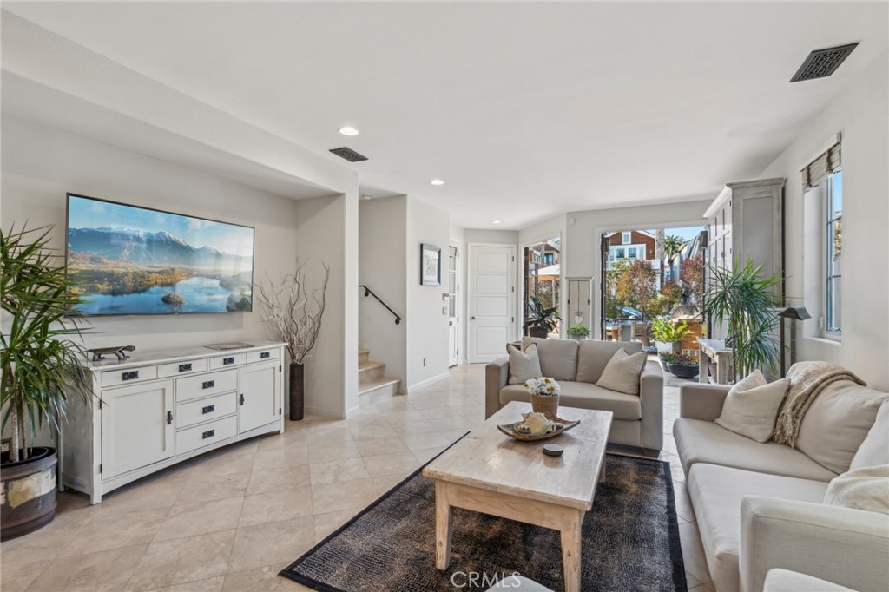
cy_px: 296
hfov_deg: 96.8
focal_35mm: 16
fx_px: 395
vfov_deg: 73.7
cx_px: 444
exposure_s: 1/13
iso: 200
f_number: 9
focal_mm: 16
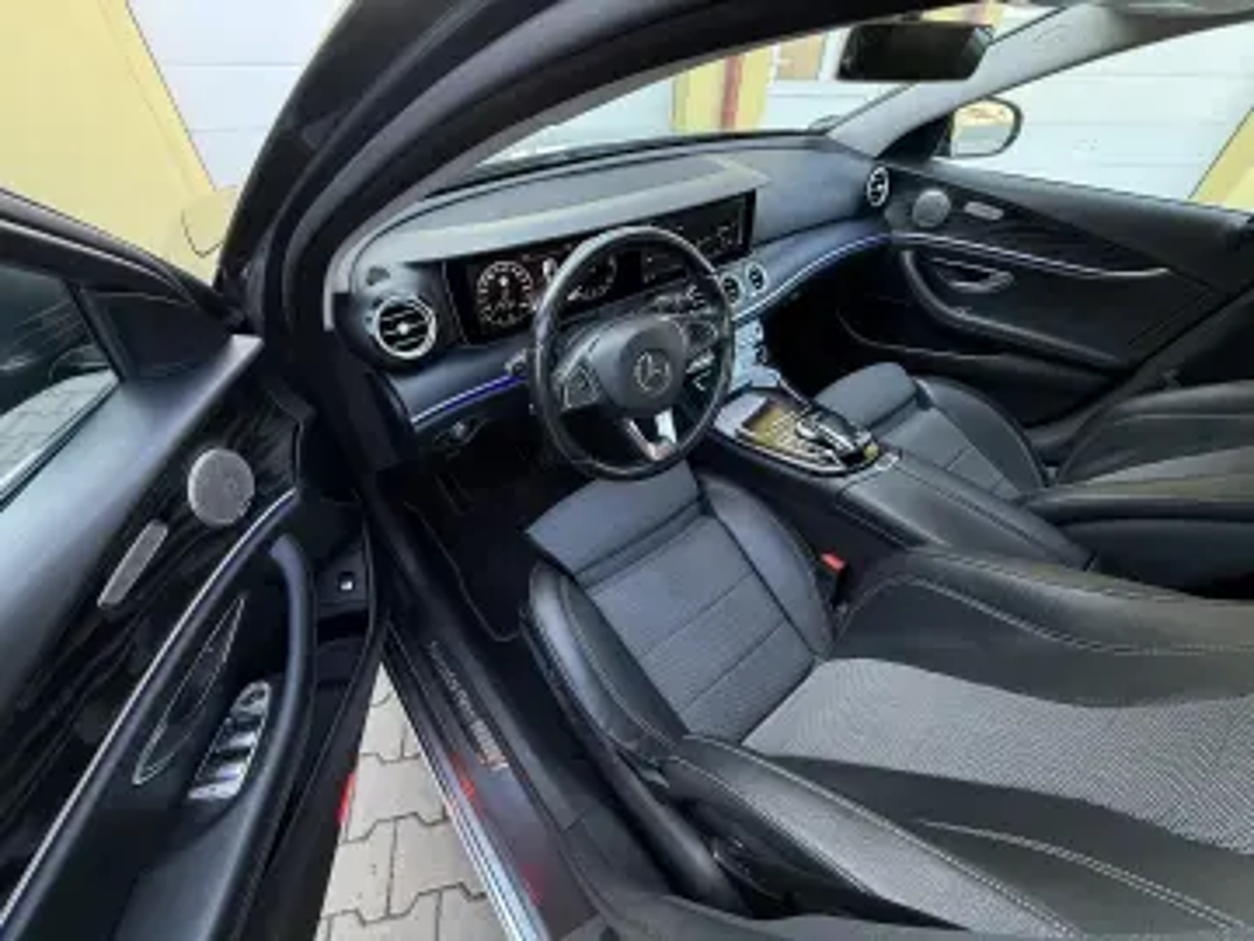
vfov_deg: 85.7
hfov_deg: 102.1
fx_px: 507
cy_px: 470
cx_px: 627
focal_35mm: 14
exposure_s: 1/99
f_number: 2.2
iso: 125
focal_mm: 2.22
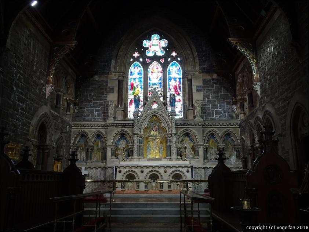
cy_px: 116
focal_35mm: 30
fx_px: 268
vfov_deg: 46.8
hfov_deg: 60.0
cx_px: 154
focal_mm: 5.1
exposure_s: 1/30
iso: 500
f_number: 3.5
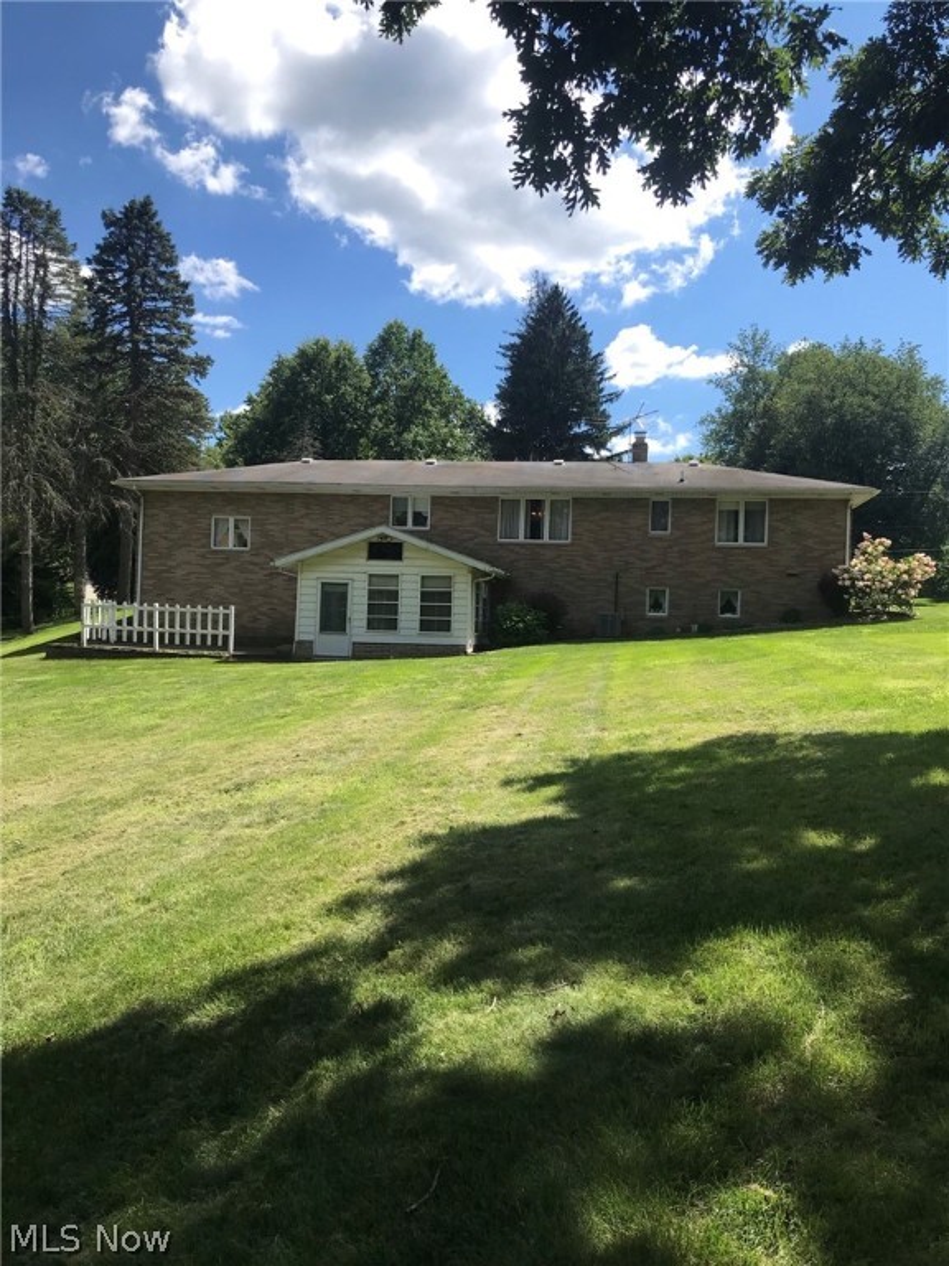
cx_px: 474
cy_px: 633
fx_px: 1023
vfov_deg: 63.4
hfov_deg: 49.7
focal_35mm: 28
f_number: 1.8
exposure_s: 1/1996
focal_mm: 3.99
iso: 20
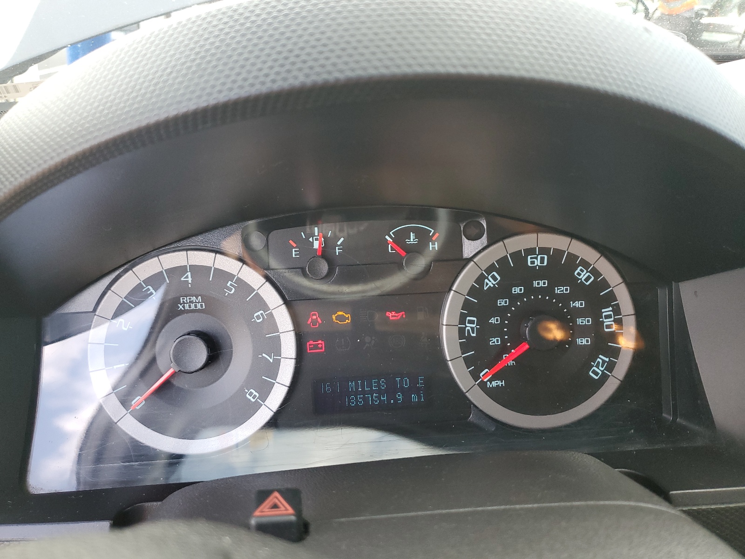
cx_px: 372
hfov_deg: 67.3
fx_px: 560
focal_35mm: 26
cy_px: 280
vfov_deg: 53.1
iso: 87
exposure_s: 1/120
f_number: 1.5
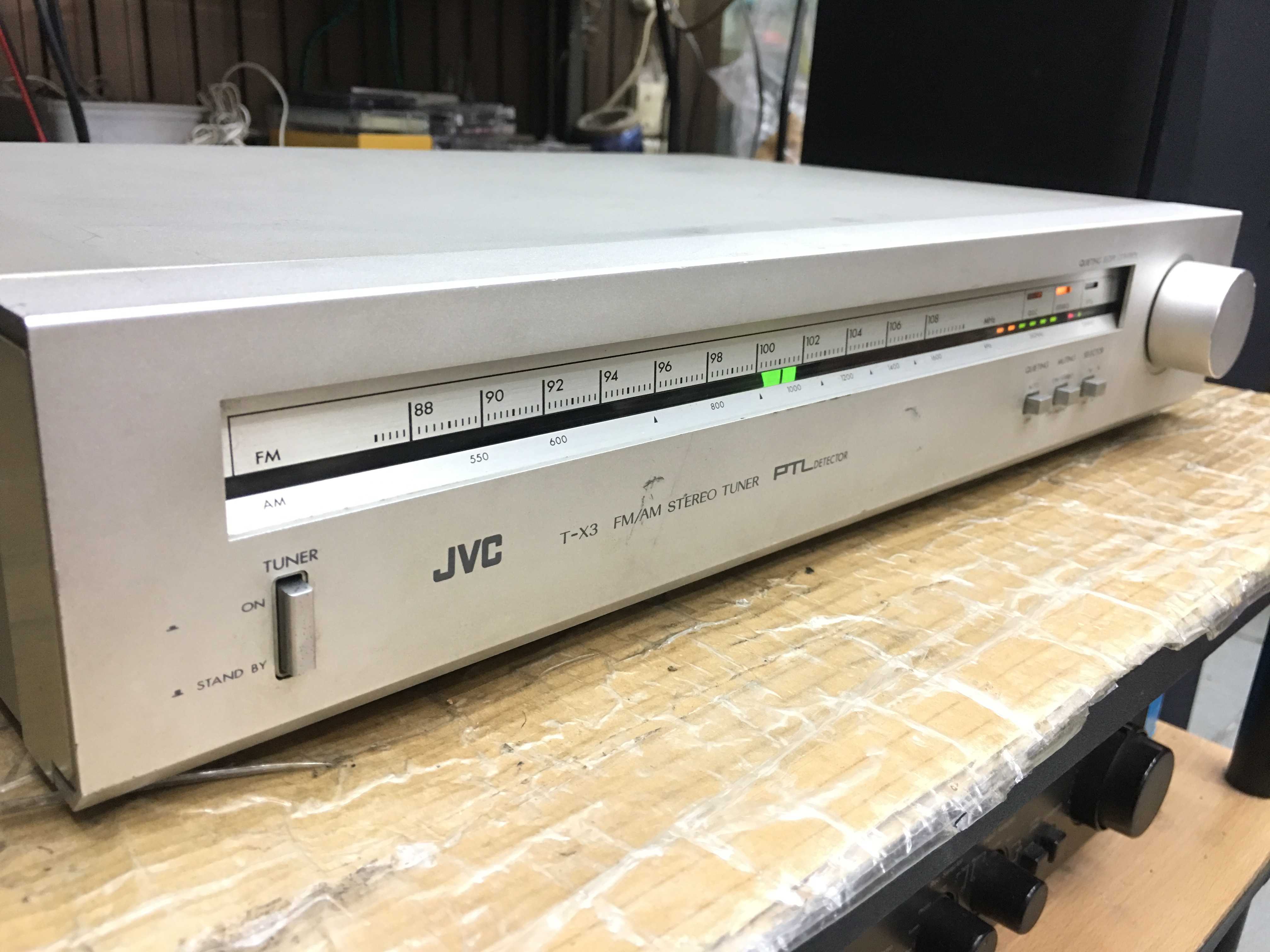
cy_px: 476
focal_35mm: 29
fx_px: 1064
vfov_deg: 48.2
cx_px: 635
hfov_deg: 61.7
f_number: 2.2
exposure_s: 1/17
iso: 100
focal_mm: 4.15
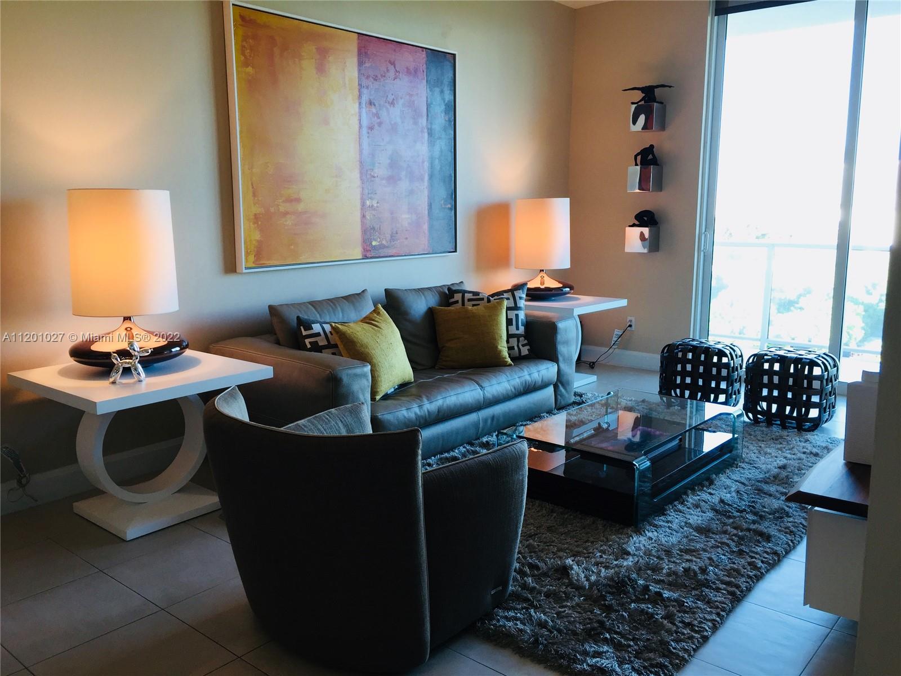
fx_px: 755
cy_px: 338
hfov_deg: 61.7
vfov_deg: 48.2
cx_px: 450
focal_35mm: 29
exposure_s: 1/40
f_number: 2.2
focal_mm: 4.15
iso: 32
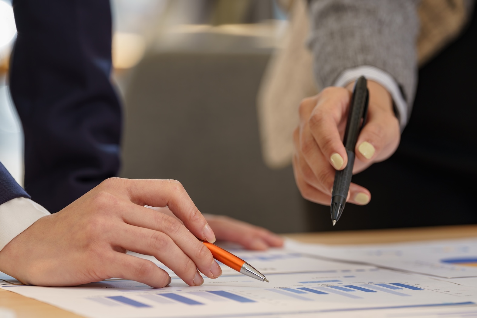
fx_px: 2411
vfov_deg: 7.5
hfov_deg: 11.3
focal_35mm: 182
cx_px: 204
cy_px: 180
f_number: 4
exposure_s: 1/100
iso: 200
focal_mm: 149
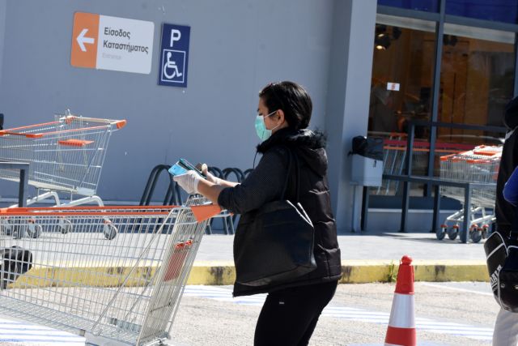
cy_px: 173
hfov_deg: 13.7
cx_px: 259
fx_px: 2159
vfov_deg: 9.2
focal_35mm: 150
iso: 800
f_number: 9
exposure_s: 1/800
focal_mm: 100
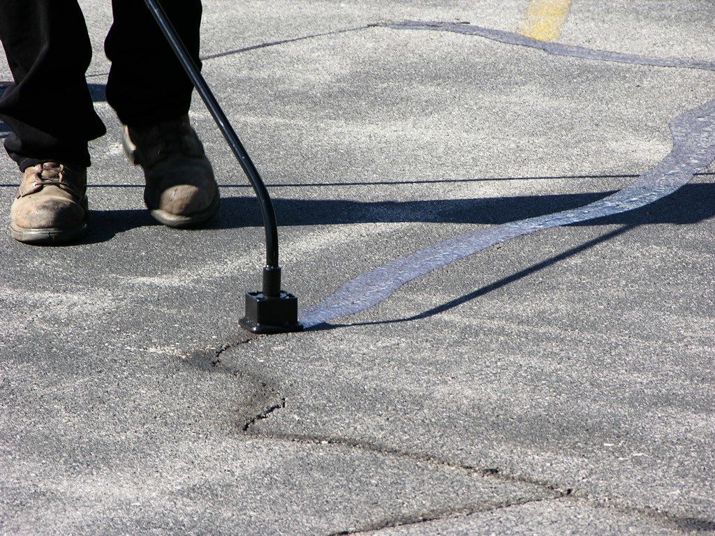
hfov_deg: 7.1
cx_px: 358
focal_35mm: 280
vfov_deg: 5.3
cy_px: 268
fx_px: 5783
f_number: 5.9
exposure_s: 1/142
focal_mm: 71.2
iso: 50
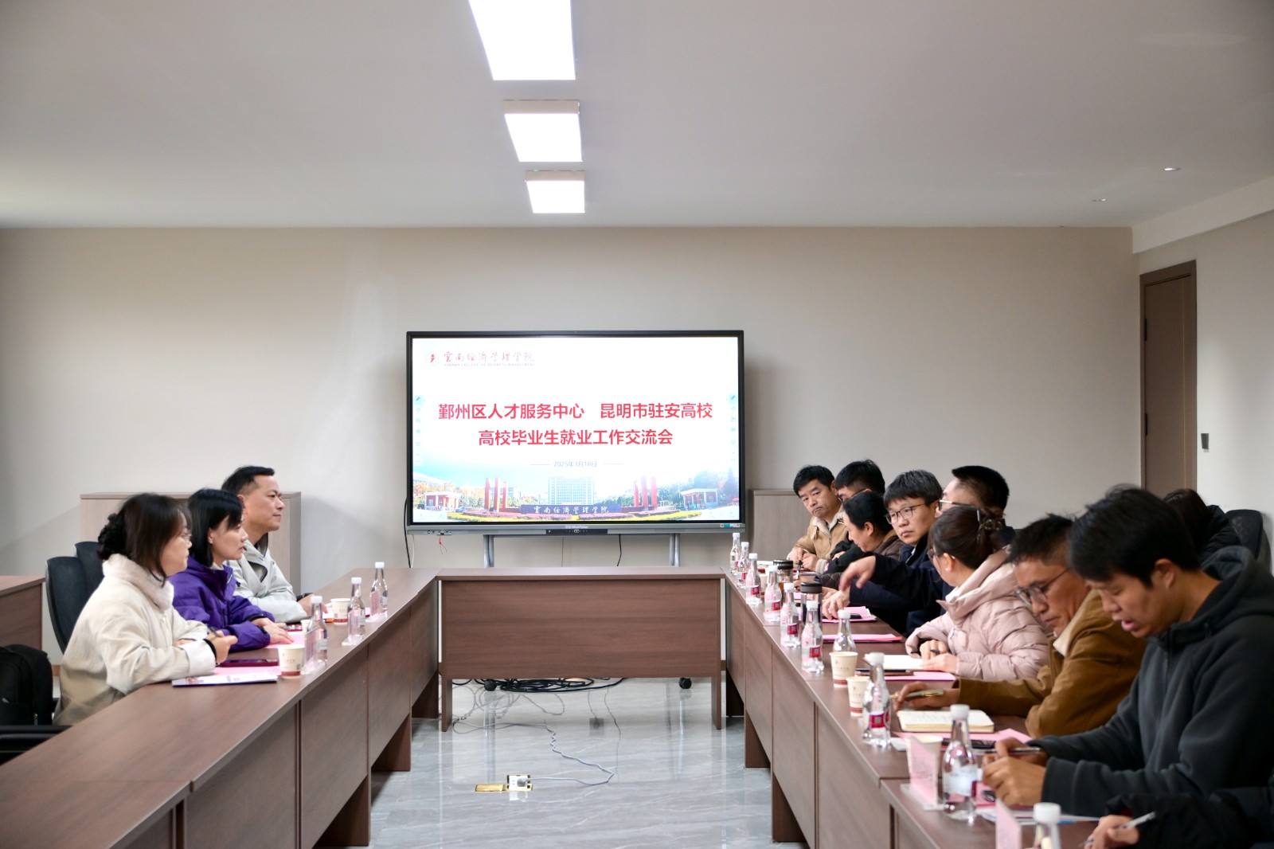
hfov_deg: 40.0
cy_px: 424
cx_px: 637
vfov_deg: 27.2
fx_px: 1751
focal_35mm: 50
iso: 400
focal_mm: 33
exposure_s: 1/60
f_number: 4
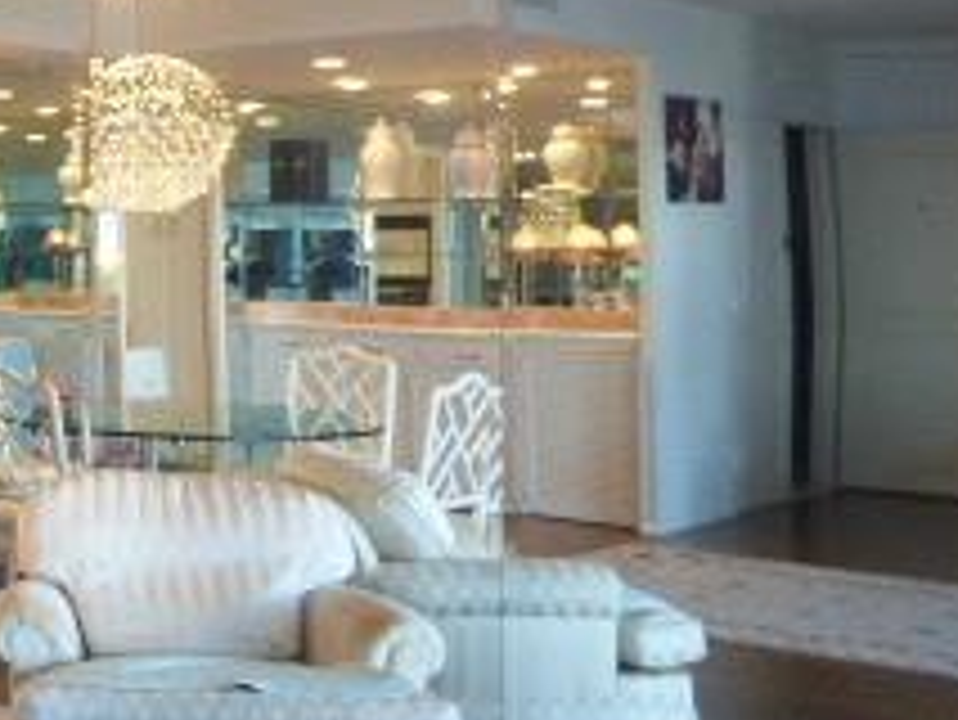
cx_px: -450
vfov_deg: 24.3
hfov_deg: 25.1
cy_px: 230
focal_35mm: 60
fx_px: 1661
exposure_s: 1/30
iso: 200
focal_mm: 3.58
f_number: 2.8
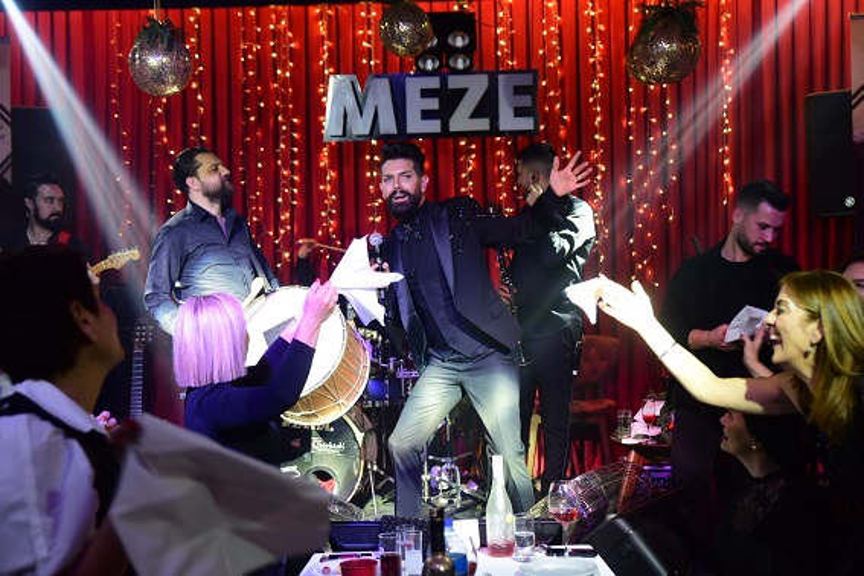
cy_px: 288
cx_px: 432
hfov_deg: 38.2
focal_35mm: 52
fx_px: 1248
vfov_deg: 26.0
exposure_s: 1/100
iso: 1600
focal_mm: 52
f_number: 2.8
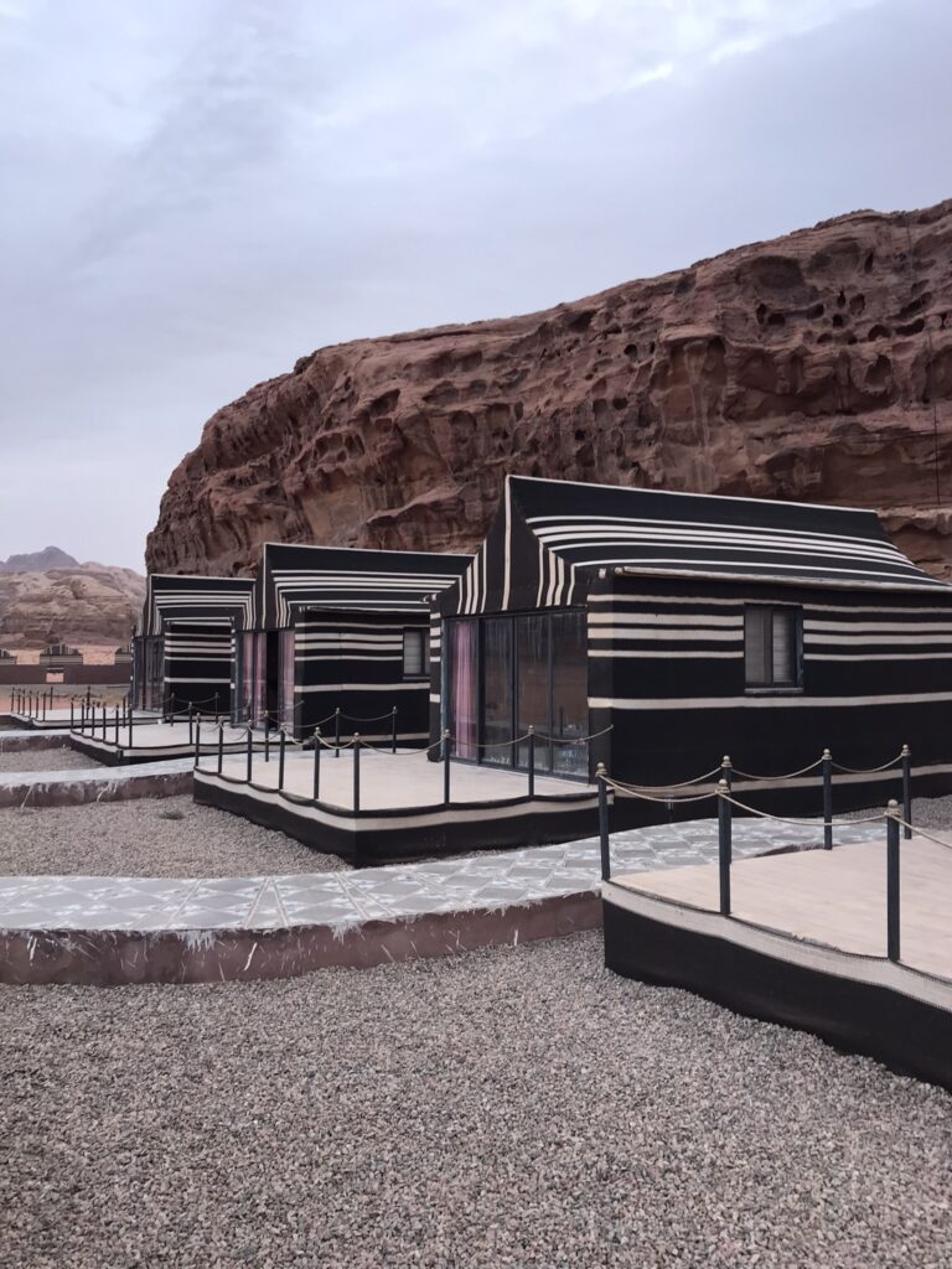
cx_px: 476
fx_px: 1027
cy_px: 634
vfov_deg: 63.4
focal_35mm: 28
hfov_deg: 49.7
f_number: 1.8
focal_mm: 3.99
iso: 25
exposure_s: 1/50
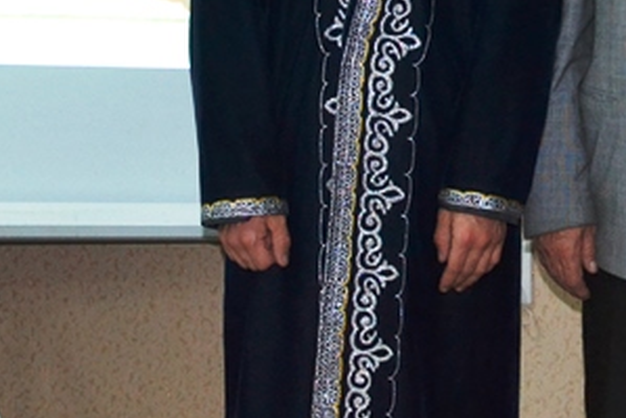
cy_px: -263
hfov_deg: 16.4
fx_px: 2141
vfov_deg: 10.7
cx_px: 560
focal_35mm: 123
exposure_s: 1/60
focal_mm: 24
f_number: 3.8
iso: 1800
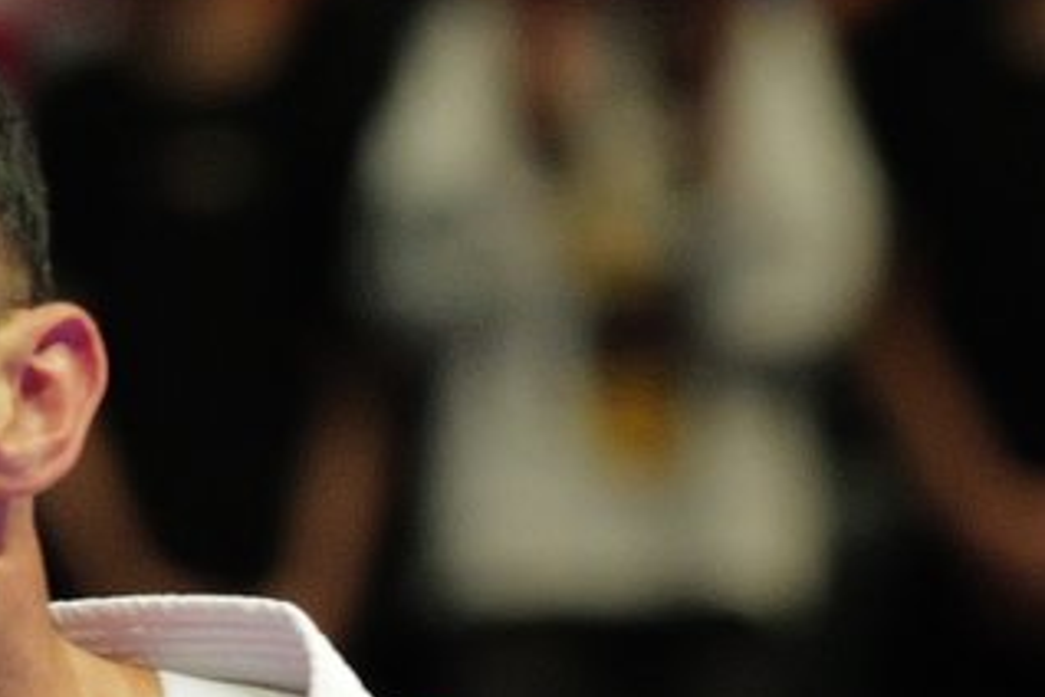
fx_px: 30070
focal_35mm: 1036
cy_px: 1782
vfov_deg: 1.3
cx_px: 2090
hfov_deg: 2.0
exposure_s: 1/1000
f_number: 2.8
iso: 2000
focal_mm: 132
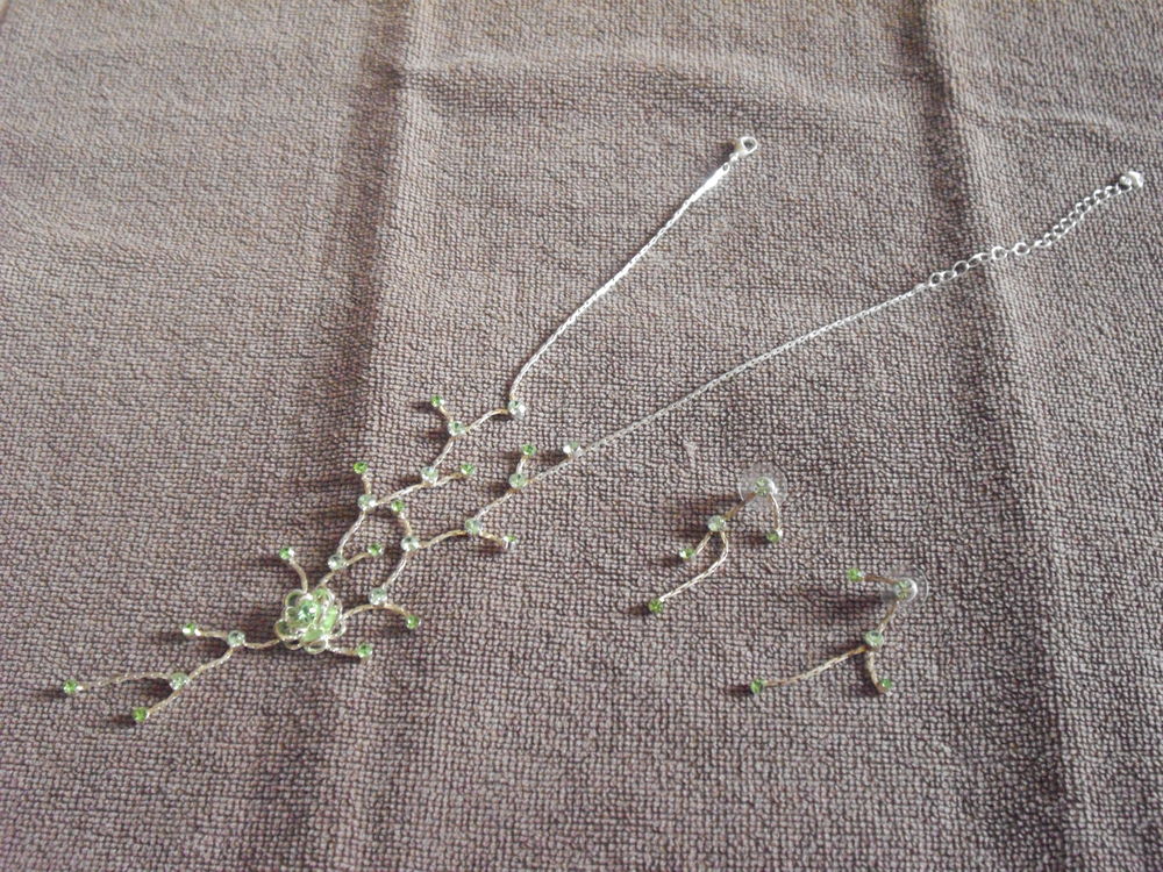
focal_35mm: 55
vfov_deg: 26.6
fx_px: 1848
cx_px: 582
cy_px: 436
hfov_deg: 34.9
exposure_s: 1/50
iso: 800
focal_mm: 11.5
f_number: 3.4
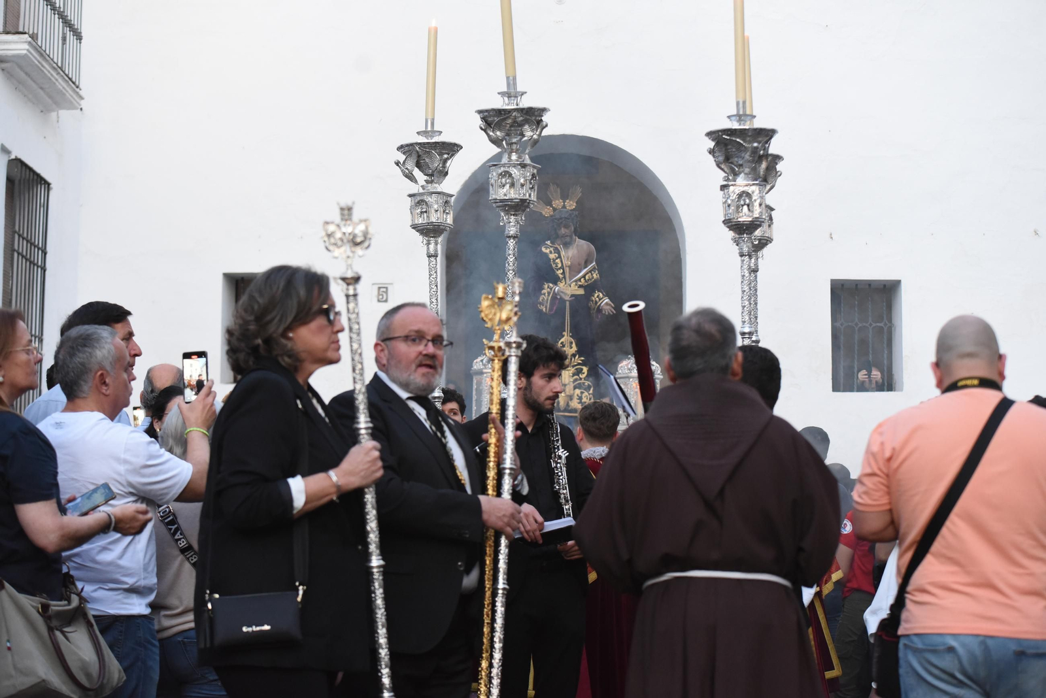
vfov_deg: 19.5
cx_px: 523
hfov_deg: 28.8
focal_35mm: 70
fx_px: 2035
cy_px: 349
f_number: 3.5
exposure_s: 1/200
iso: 3600
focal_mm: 70
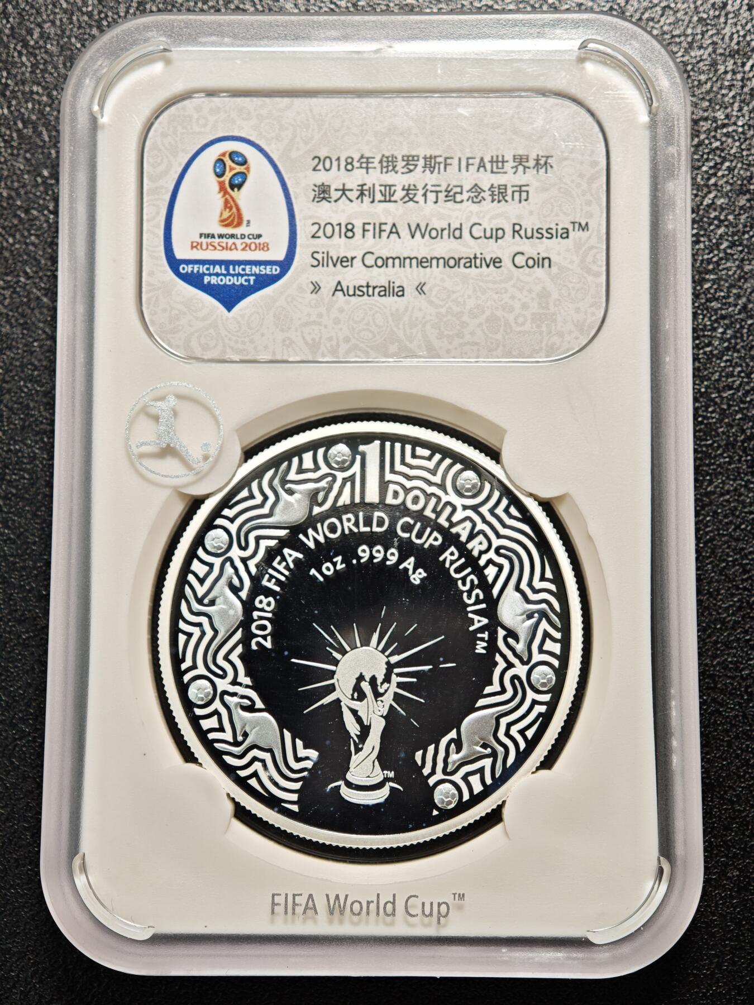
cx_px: 377
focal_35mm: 60
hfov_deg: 24.4
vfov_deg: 32.2
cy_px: 502
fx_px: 1743
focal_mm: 9
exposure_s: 1/120
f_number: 2
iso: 320
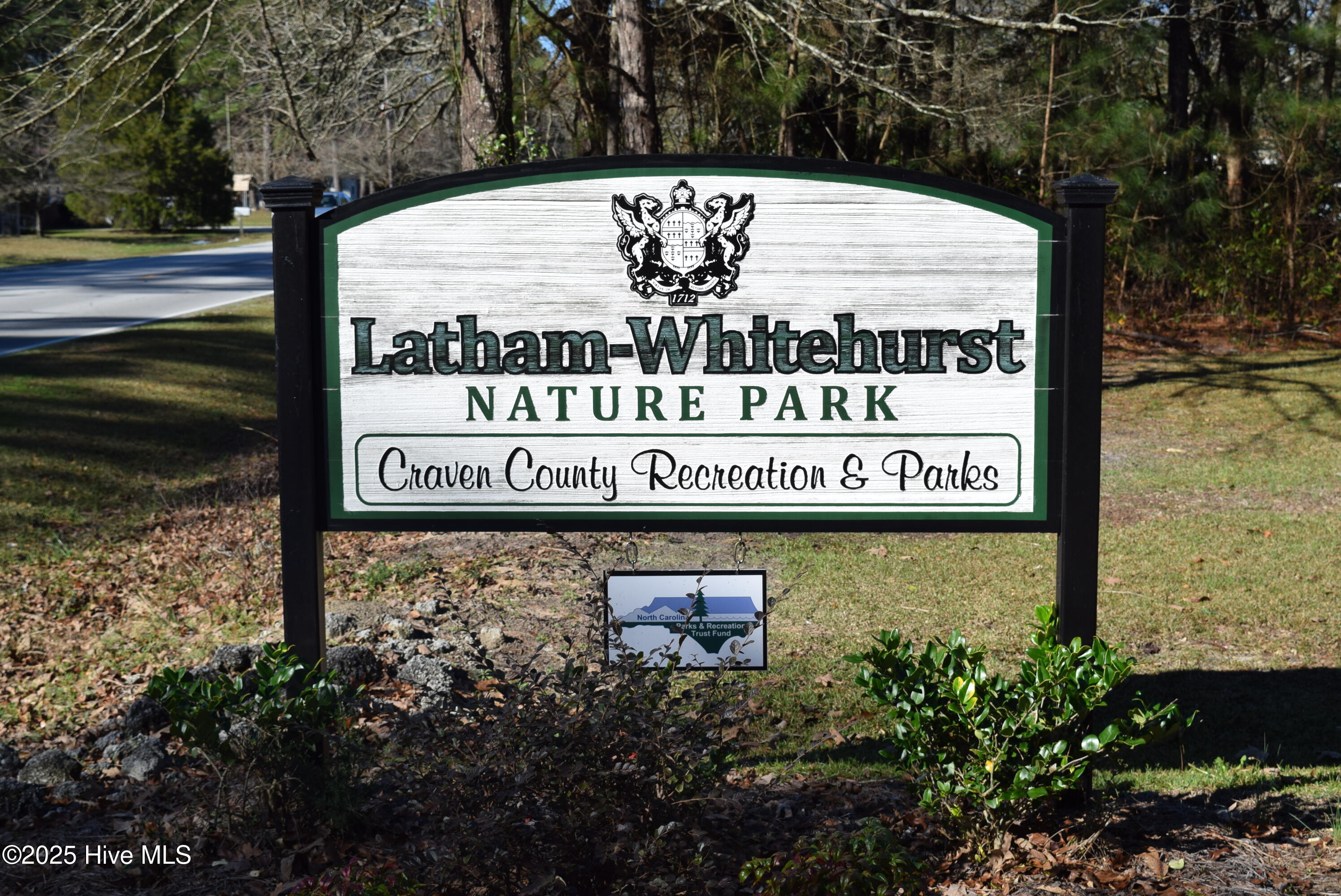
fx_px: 2125
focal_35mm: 57
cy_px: 448
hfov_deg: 35.0
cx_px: 670
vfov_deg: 23.8
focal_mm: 38
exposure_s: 1/400
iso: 200
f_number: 10
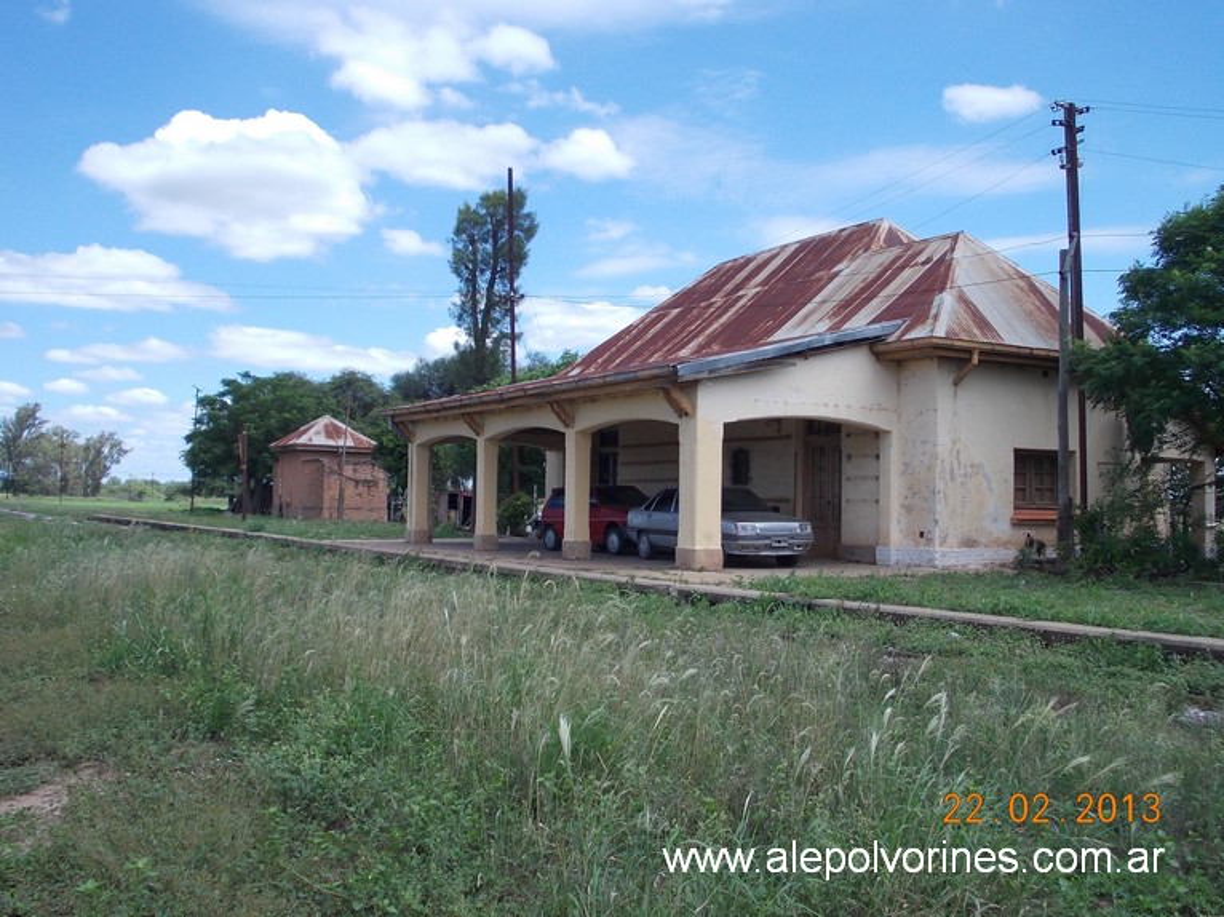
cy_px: 458
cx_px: 612
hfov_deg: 49.0
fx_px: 1343
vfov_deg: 37.7
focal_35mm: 38
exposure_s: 1/200
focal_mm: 5.3
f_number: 6.2
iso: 80
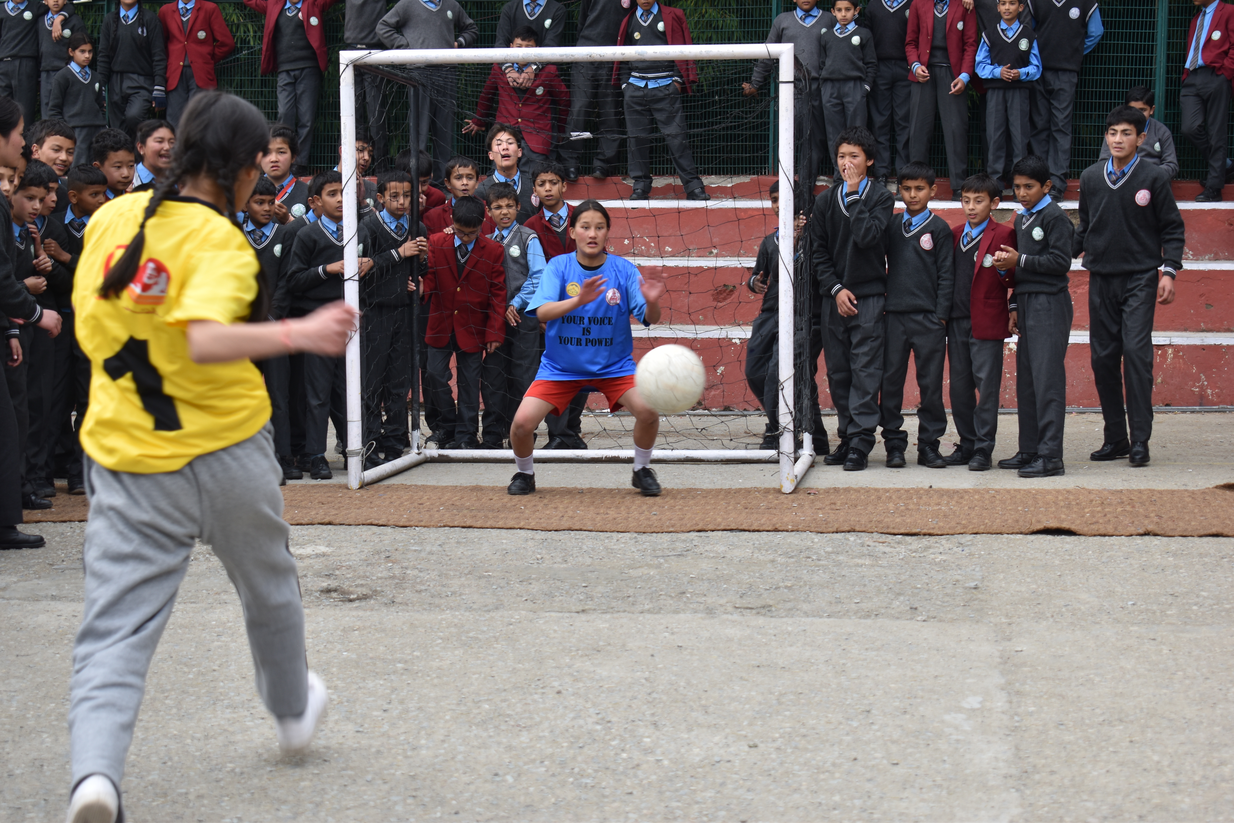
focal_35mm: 69
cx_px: 617
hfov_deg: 29.2
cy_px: 412
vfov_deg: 19.7
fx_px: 2365
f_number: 5.3
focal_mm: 46
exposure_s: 1/160
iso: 110
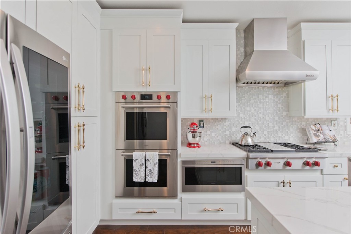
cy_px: 117
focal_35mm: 18
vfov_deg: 67.4
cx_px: 176
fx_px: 176
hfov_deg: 90.0
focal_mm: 18
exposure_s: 1/160
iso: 400
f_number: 5.6
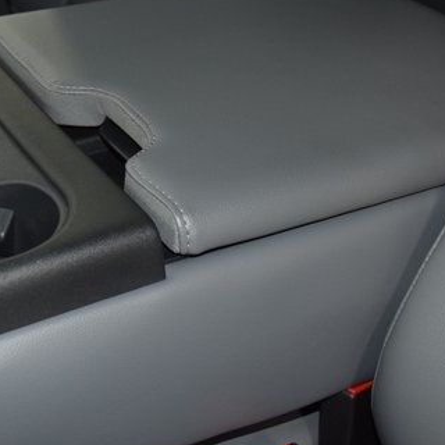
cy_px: 220
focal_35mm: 64
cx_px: 129
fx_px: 929
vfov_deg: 26.9
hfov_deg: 26.7
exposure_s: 1/80
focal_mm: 25
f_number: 3.8
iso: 1400
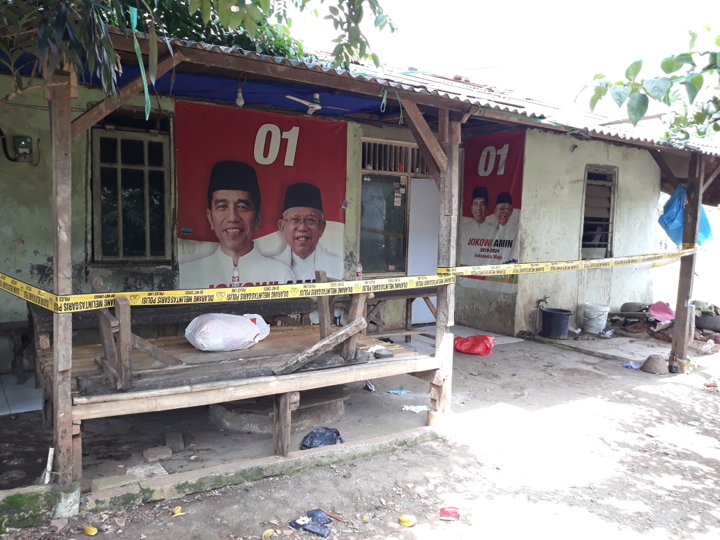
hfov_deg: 65.3
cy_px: 270
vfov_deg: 51.4
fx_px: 562
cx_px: 360
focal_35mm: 27
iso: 50
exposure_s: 1/100
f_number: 1.7
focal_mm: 3.71
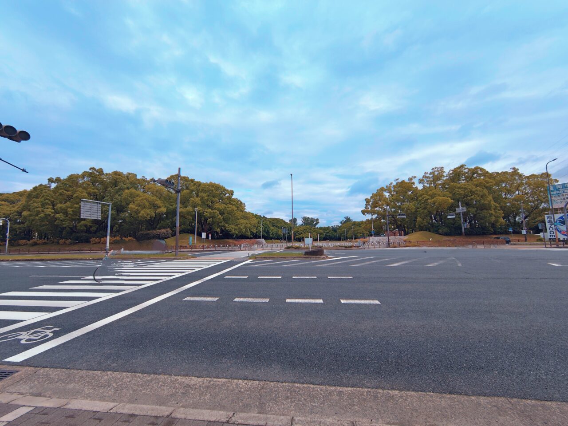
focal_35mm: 13
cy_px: 213
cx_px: 284
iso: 100
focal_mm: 2.16
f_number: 2.2
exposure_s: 1/1282
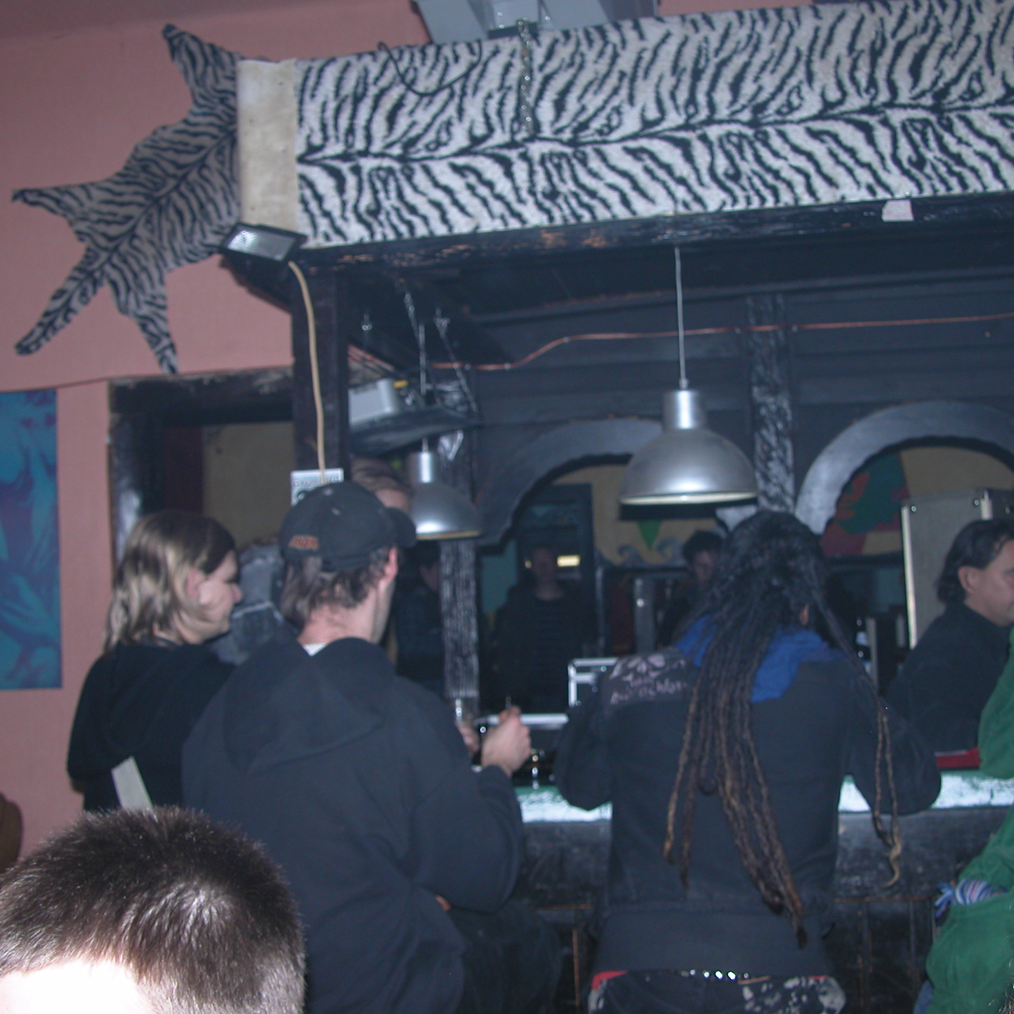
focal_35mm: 42
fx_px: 1392
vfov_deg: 40.0
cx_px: 547
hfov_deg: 40.0
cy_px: 509
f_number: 2.8
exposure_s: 1/60
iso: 100
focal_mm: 8.9
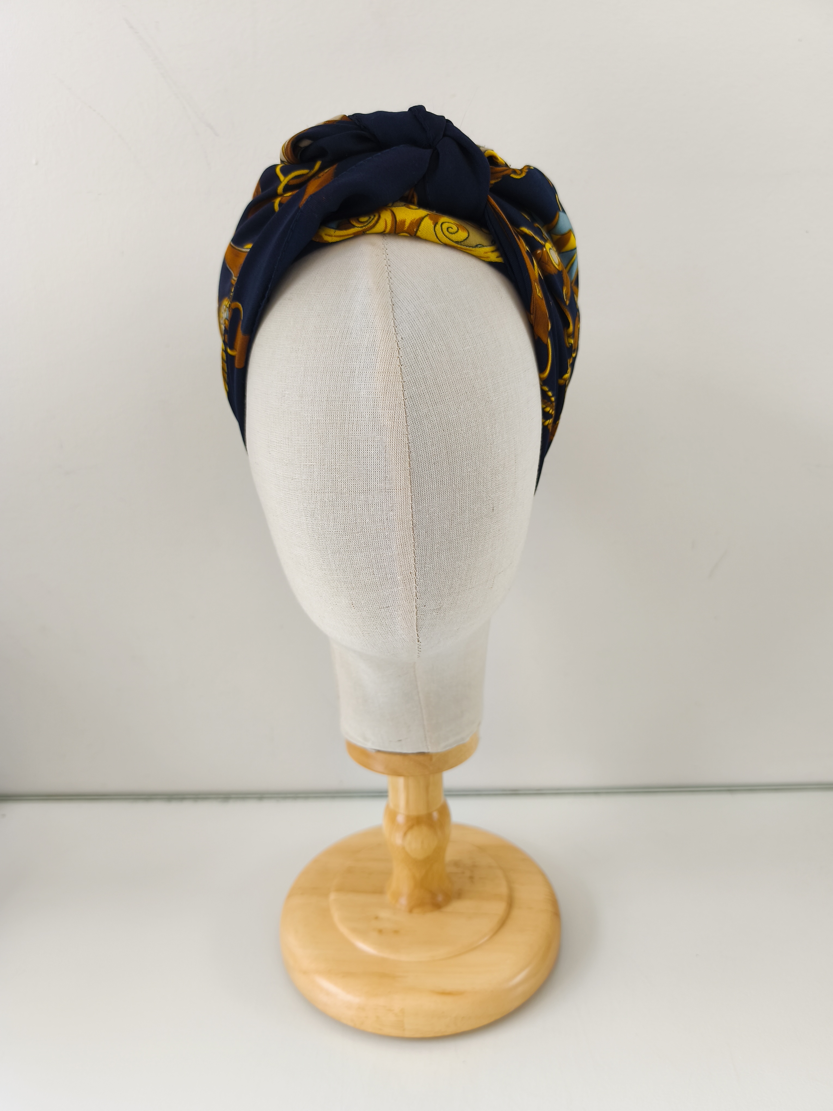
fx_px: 738
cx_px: 416
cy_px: 556
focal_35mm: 23
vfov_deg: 73.9
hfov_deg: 58.9
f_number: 1.65
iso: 50
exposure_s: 1/30
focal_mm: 6.14
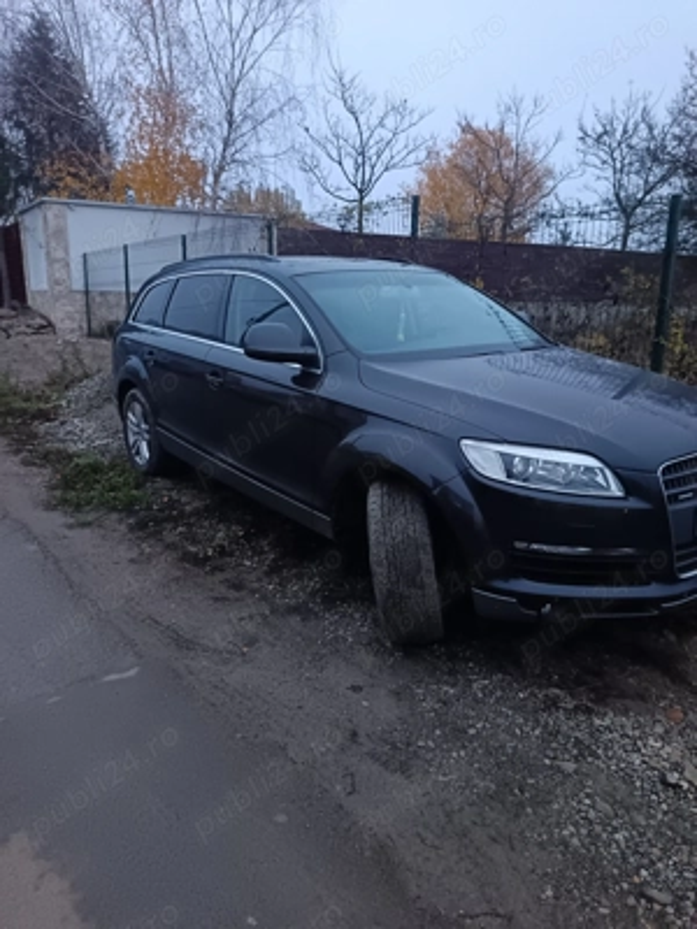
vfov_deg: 71.6
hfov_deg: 56.8
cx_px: 348
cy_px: 464
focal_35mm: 24
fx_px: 644
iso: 3388
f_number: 1.75
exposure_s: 1/33.3
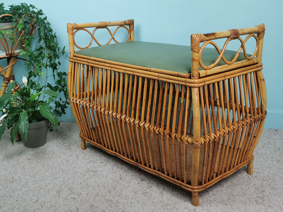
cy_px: 106
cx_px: 142
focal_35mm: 44
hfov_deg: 42.9
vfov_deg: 32.9
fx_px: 360
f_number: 1.8
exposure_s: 1/100
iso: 80
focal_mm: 5.58
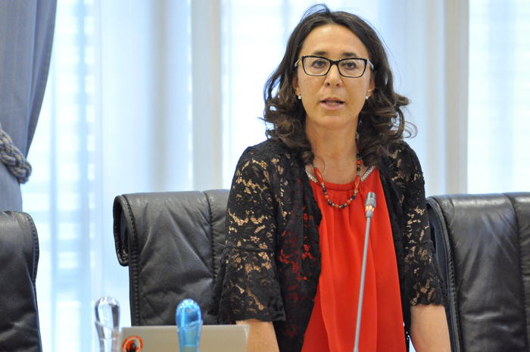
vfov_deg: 3.5
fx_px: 5735
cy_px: 176
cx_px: 265
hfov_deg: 5.3
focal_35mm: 390
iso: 2500
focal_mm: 260
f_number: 5.6
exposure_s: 1/50
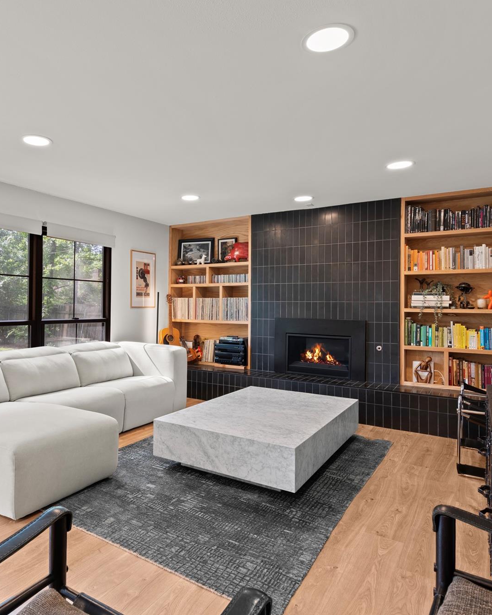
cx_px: 172
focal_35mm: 23
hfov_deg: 59.7
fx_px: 419
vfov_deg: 72.6
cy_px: 311
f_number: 8
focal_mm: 16
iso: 100
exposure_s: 1/1.25
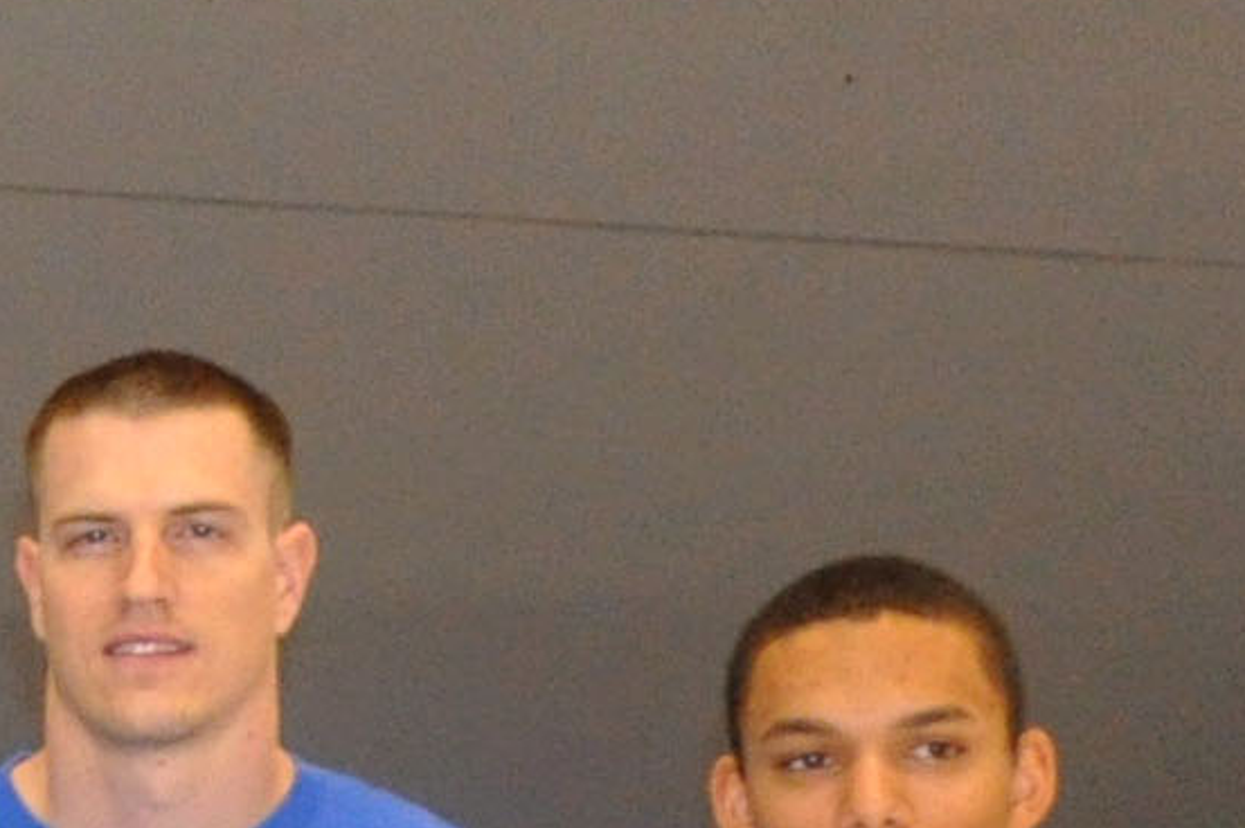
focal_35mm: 279
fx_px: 9643
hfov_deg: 6.7
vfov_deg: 4.9
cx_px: -2382
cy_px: 1028
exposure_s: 1/60
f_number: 3.8
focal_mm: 24
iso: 800
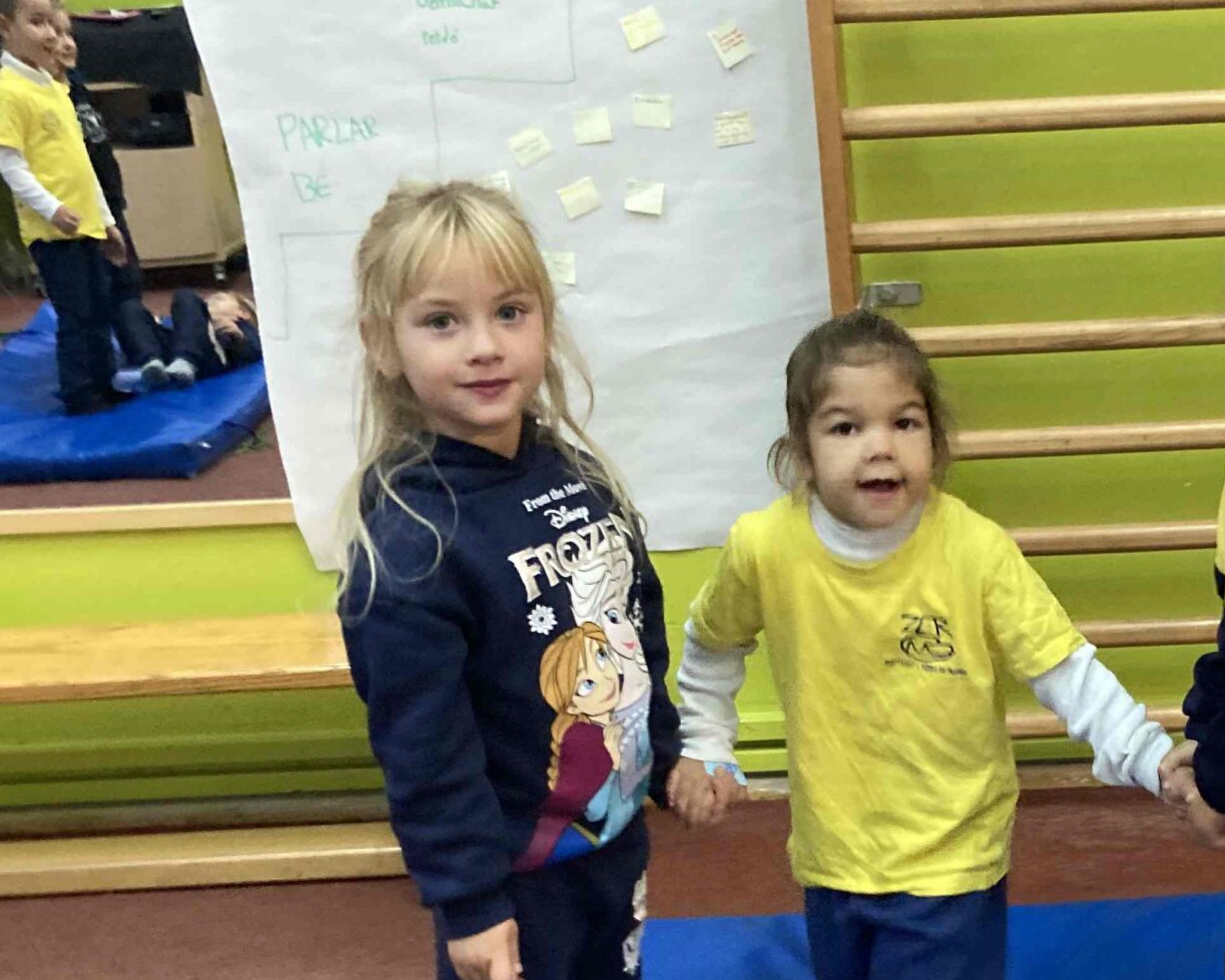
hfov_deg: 31.7
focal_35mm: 57
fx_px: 2067
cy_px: 857
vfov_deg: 25.9
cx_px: 1055
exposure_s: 1/33
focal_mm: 3.99
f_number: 1.8
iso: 250
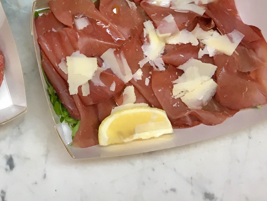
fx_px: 625
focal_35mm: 81
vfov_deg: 17.0
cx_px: -49
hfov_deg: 22.3
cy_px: -73
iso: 80
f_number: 2.2
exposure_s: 1/33
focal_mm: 4.15
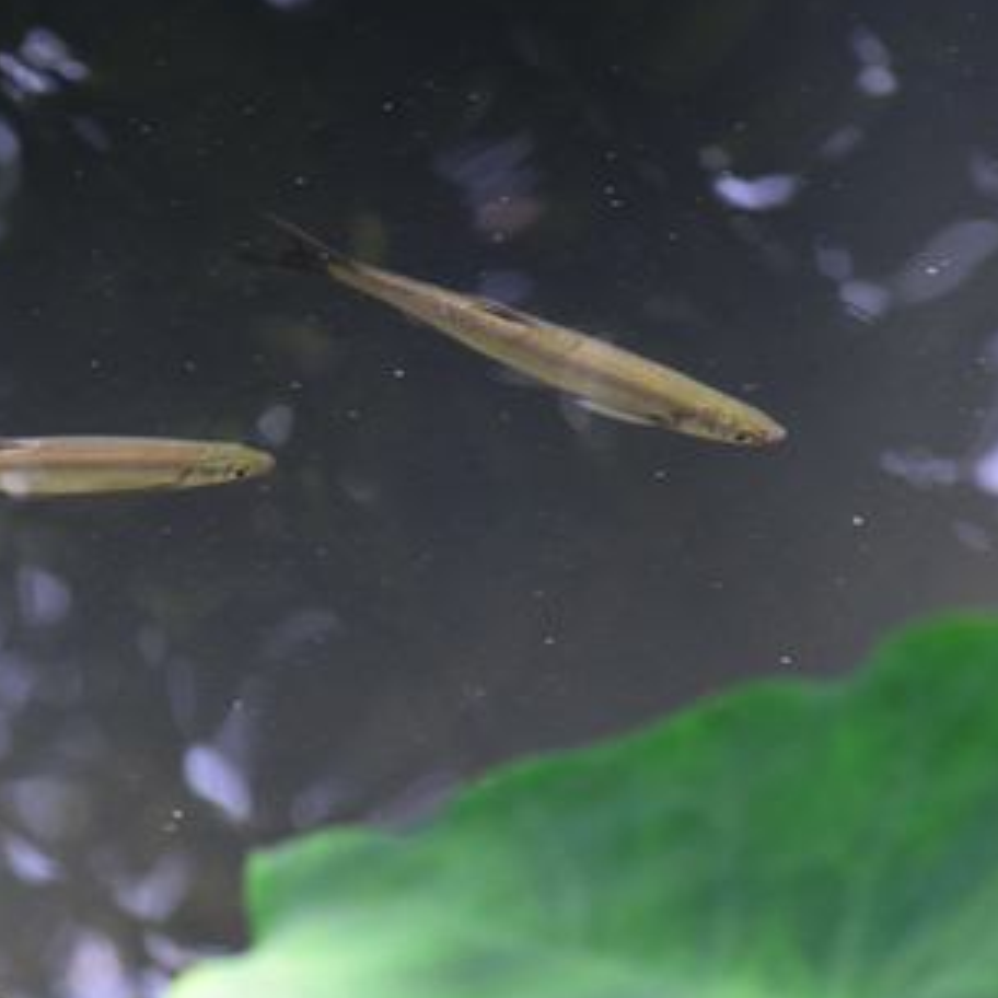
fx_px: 11482
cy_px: 512
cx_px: 263
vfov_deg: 5.0
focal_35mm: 352
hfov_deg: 5.0
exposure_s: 1/125
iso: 640
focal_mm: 140
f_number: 9
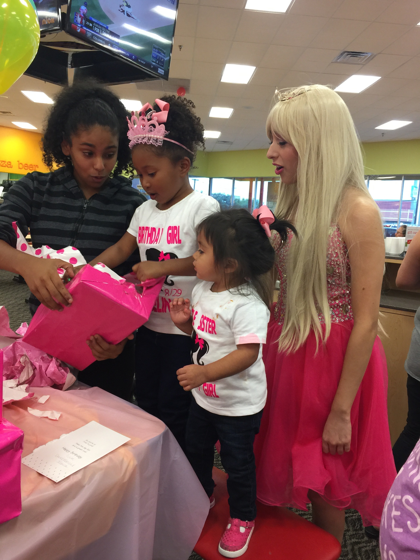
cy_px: 280
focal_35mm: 29
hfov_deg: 48.2
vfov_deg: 61.7
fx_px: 469
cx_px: 210
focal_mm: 4.15
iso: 50
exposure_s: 1/15
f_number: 2.2
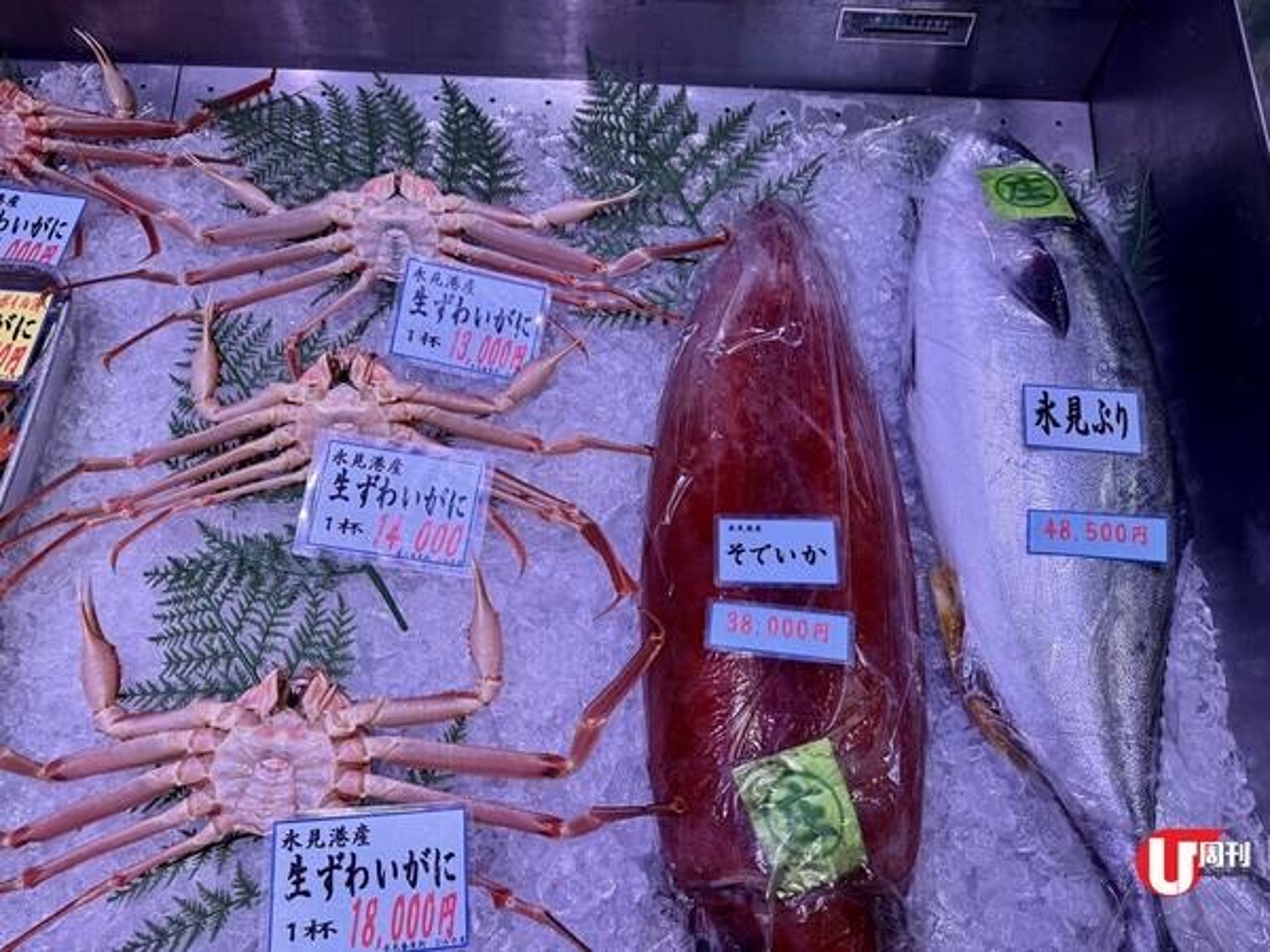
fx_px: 881
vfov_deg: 56.8
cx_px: 635
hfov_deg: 71.6
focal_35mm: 24
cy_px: 476
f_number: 1.78
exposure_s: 1/131
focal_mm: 6.86
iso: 50
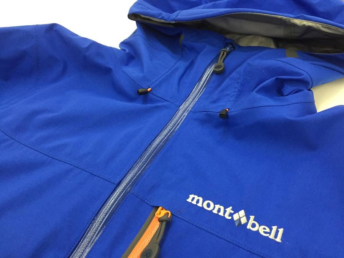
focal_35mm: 29
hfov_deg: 61.7
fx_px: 288
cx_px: 172
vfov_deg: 48.2
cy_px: 129
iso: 160
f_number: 2.2
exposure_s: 1/30
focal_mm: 4.15
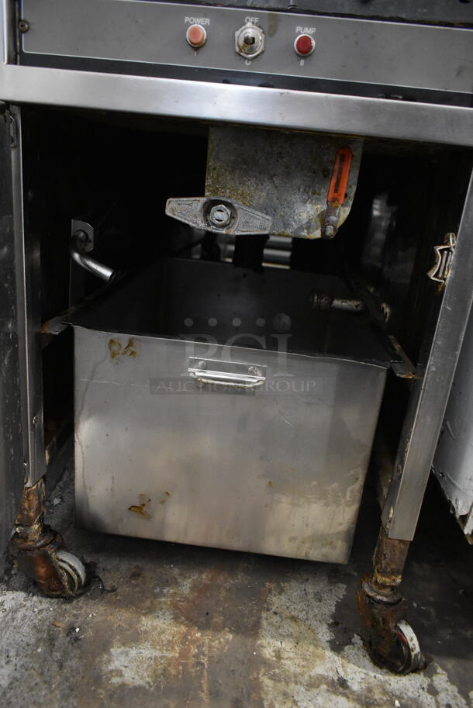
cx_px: 236
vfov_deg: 67.3
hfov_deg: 48.0
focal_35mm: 27
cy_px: 354
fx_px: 531
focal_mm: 18
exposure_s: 1/30
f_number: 3.5
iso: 3600
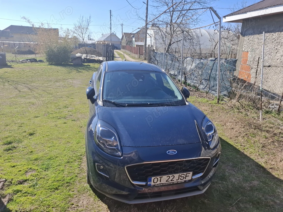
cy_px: 106
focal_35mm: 23
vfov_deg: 58.9
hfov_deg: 73.9
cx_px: 142
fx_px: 188
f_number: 1.8
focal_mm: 5.54
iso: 50
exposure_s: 1/1887
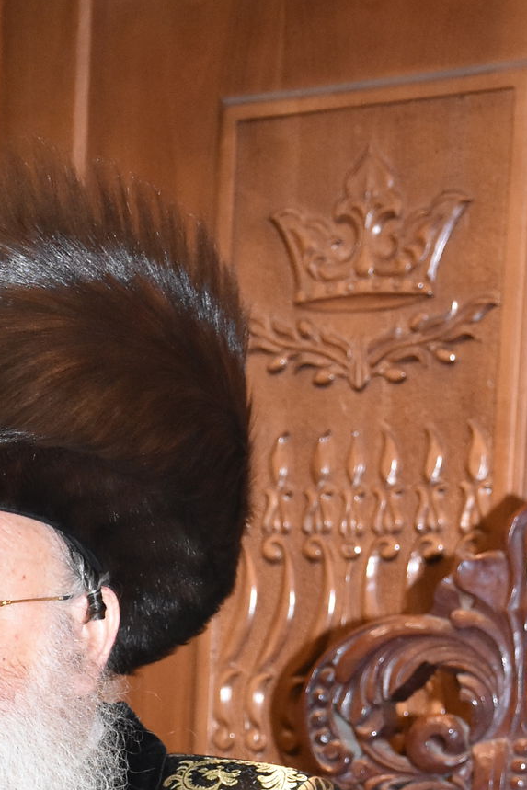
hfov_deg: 10.6
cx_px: -55
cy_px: 836
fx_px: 2814
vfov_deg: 15.6
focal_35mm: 128
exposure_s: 1/160
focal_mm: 35
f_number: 6.3
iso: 3200
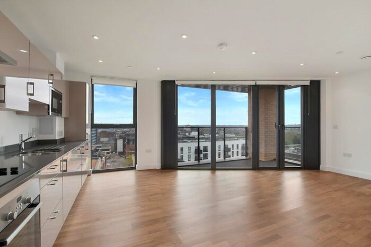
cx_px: 186
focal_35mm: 15
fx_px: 155
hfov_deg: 100.4
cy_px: 124
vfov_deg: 77.4
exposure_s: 1/50
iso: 160
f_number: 5.6
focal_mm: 10
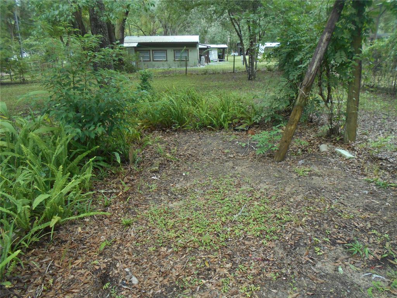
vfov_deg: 53.1
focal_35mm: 26
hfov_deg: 67.3
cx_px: 198
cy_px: 149
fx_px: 298
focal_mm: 4.6
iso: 200
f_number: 3.2
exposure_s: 1/250
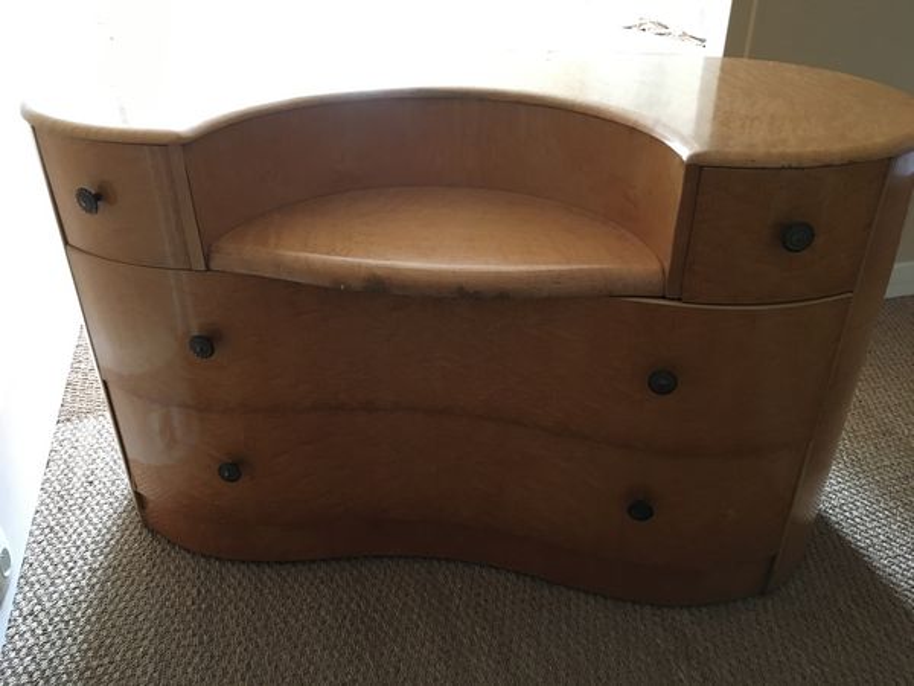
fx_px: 766
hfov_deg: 61.7
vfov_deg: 48.2
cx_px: 457
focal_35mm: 29
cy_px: 343
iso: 200
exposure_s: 1/17
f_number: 2.2
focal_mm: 4.15
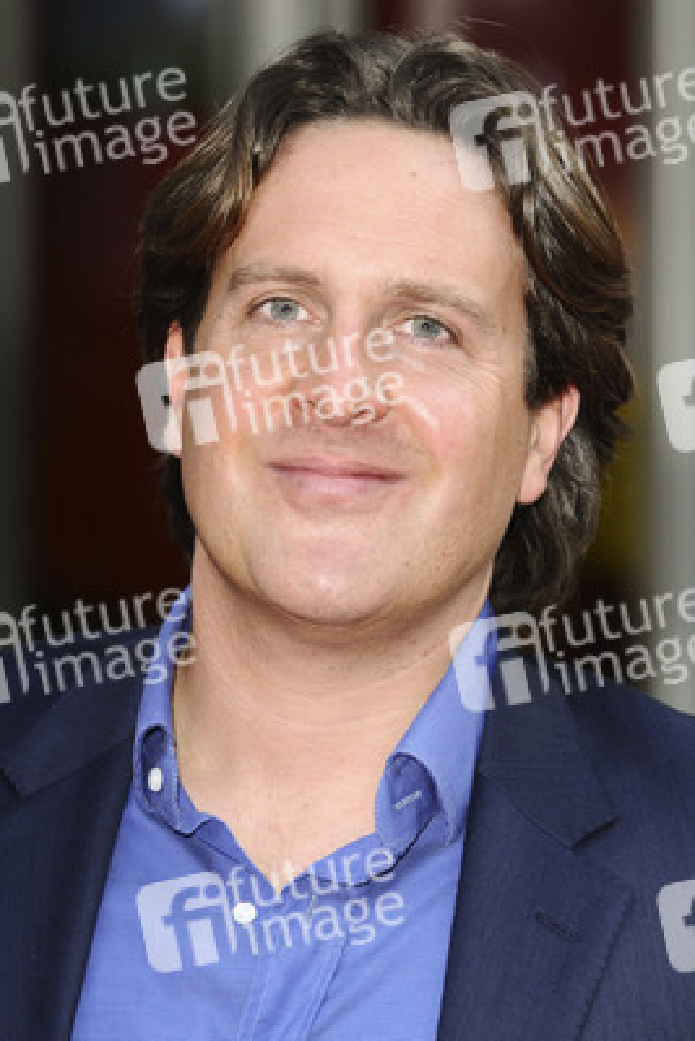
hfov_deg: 6.8
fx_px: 5859
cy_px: 520
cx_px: 348
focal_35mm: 202
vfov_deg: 10.2
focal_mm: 135
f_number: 4.5
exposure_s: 1/200
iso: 320
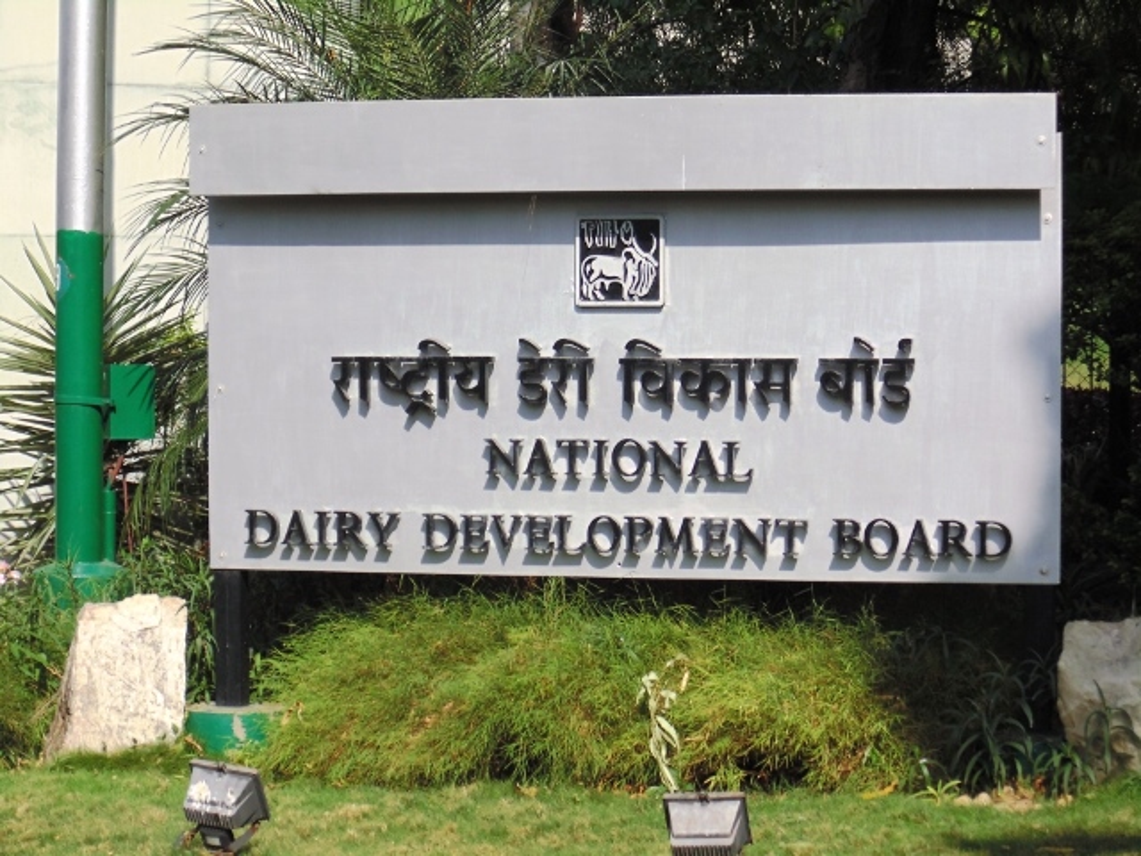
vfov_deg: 14.0
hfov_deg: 18.5
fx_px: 3494
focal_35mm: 106
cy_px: 428
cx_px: 570
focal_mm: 19
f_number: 12.9
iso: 80
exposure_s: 1/80
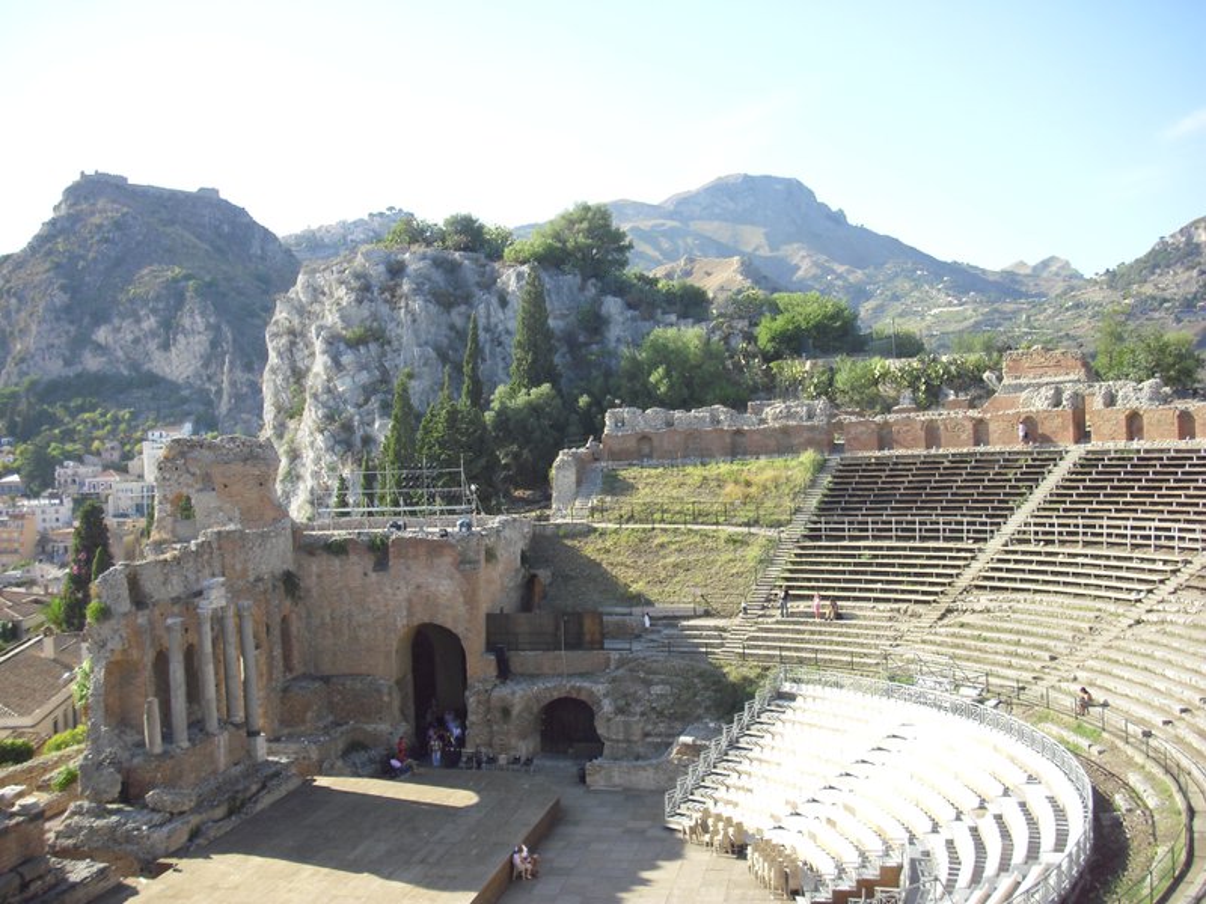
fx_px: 1324
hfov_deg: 49.0
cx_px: 603
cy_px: 452
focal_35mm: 38
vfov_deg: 37.7
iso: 100
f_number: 8
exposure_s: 1/60
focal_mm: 6.2
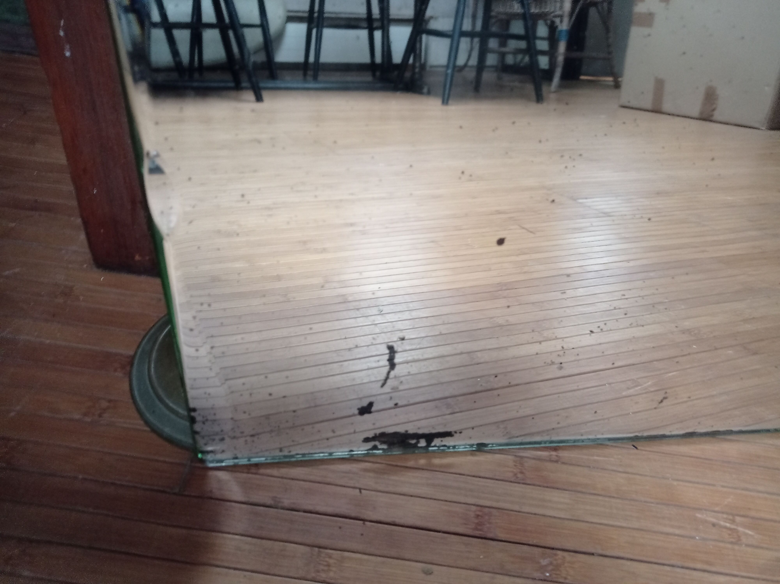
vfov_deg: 49.7
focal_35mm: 28
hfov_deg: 63.5
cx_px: 390
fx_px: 630
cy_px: 292
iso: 778
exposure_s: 1/25
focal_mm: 4.74
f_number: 1.79
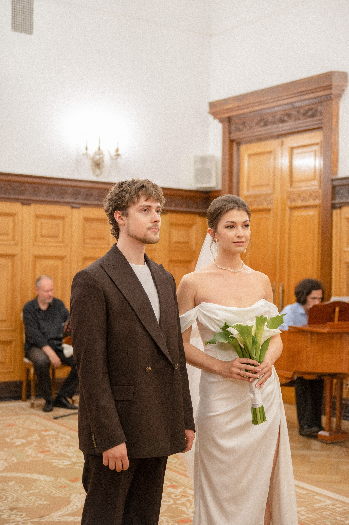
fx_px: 801
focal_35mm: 55
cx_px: 174
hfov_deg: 24.6
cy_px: 262
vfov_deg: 36.3
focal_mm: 55
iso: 1000
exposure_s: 1/125
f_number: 2.8
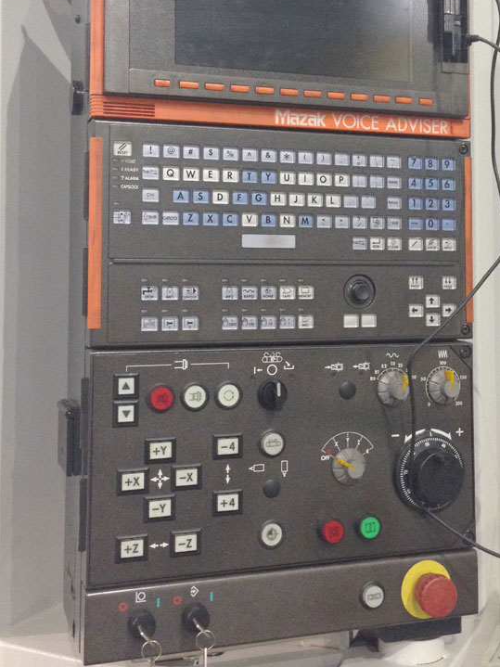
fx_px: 944
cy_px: 228
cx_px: 266
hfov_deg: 29.7
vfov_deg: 38.5
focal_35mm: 49
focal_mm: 4.12
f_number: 2.4
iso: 320
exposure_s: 1/20
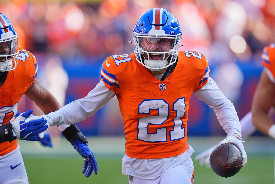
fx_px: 4587
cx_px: 138
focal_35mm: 600
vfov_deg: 2.3
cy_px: 92
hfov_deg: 3.4
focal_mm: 400
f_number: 3.2
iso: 400
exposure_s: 1/1600
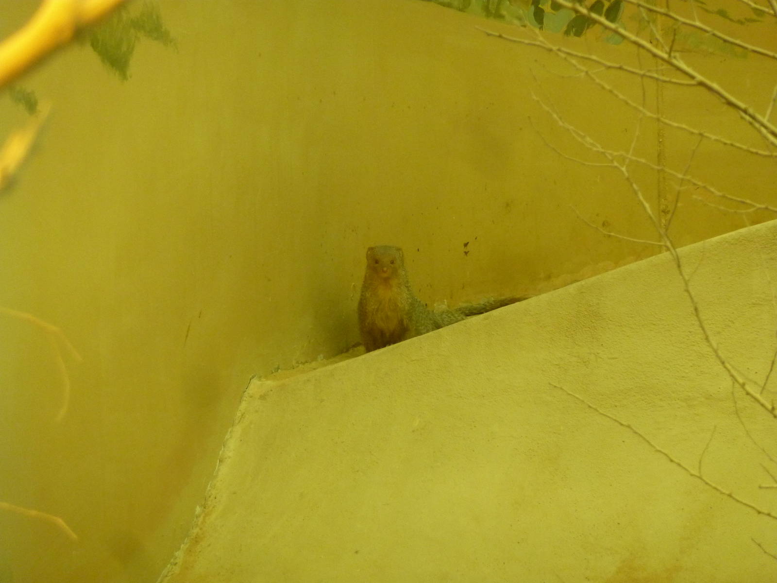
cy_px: 292
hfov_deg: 6.6
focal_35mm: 300
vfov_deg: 5.0
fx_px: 6734
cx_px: 388
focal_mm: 49.2
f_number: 4.9
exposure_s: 1/30
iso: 400
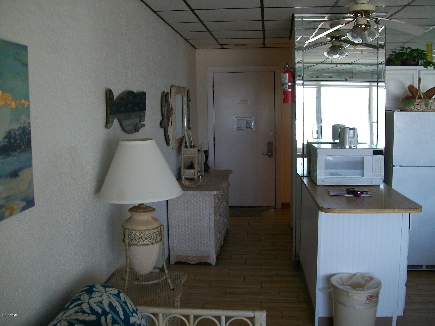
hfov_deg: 51.4
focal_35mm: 36
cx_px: 218
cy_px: 163
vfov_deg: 39.7
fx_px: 452
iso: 80
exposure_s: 1/50
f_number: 2.7
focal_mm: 6
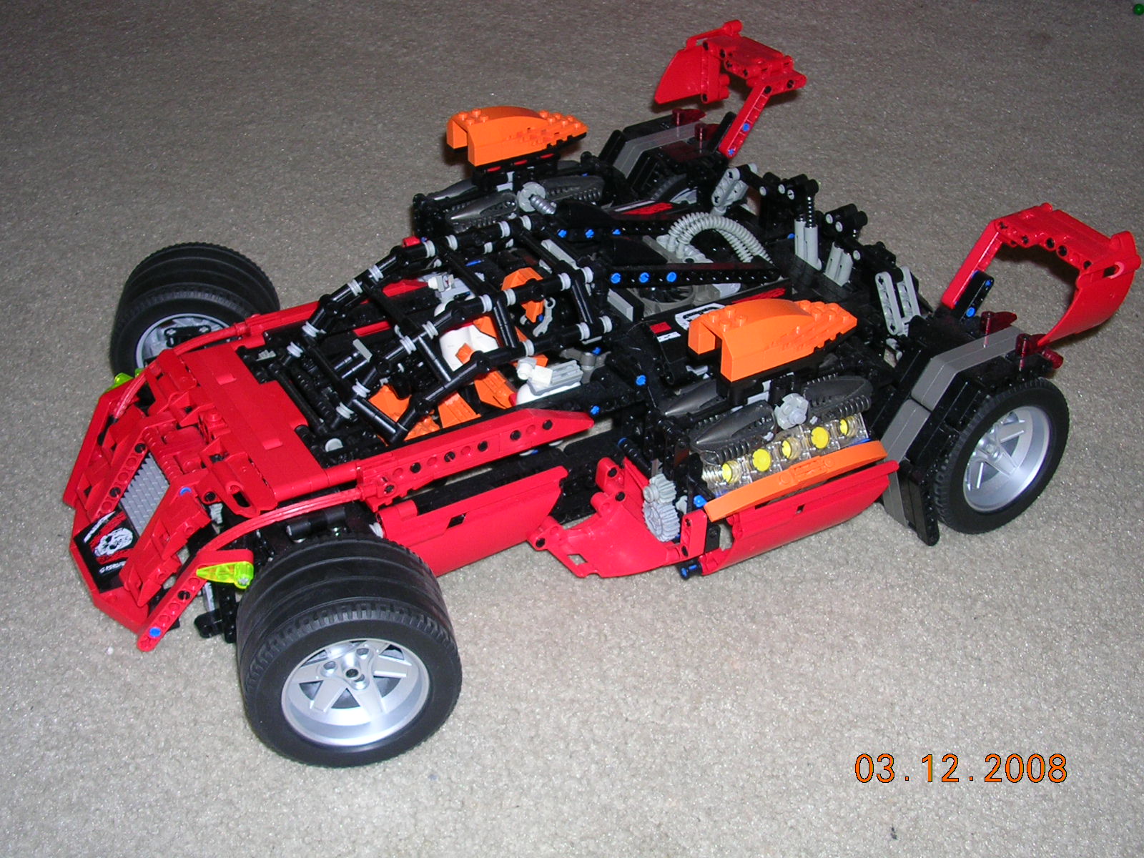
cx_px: 572
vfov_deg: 31.5
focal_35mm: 46
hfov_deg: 41.2
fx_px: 1520
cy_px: 429
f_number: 3
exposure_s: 1/60.1
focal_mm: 7.1
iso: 50
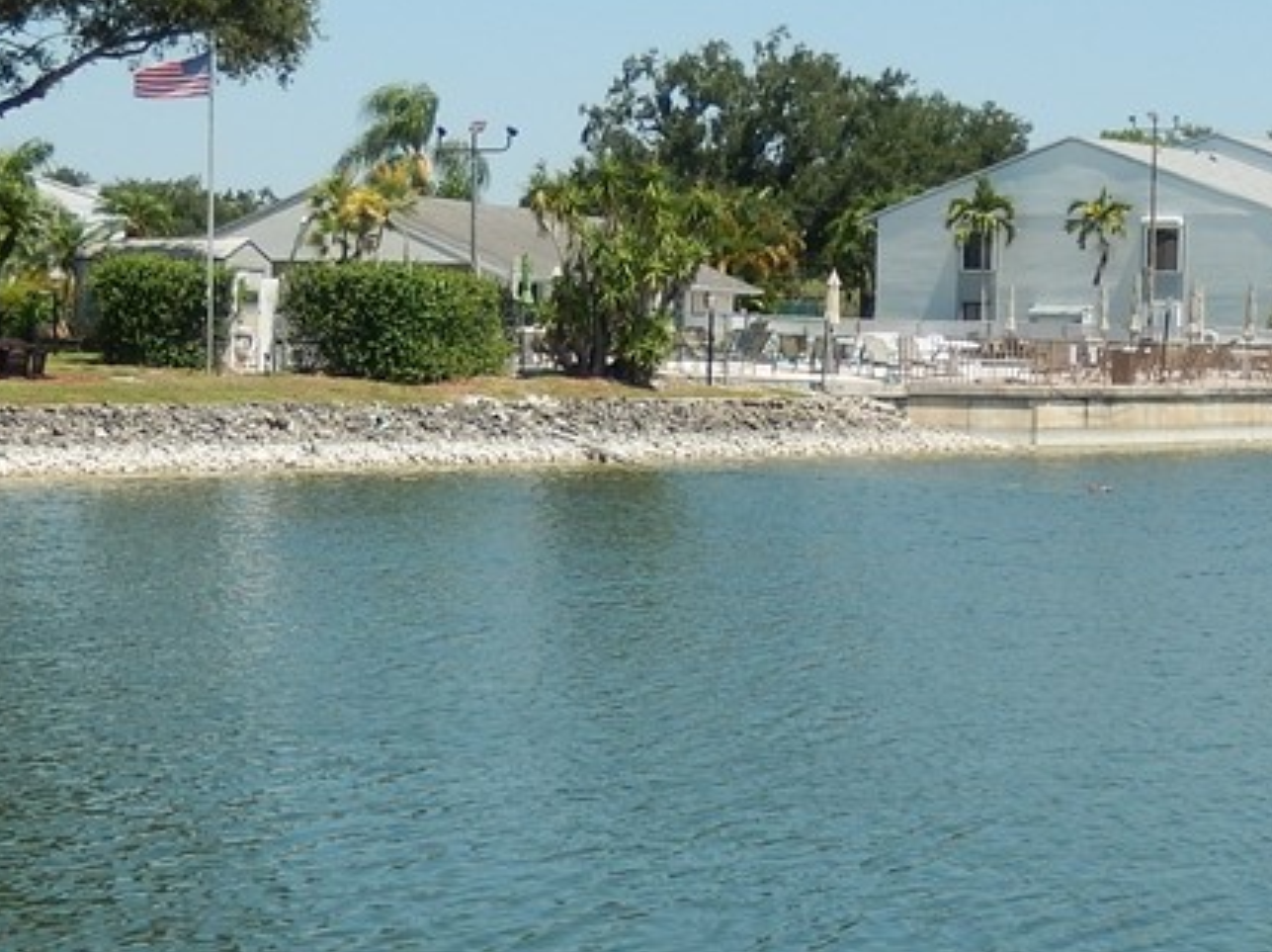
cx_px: 483
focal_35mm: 86
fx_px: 3158
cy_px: 338
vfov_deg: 17.1
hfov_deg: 22.7
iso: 125
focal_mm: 6.5
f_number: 4
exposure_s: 1/1000
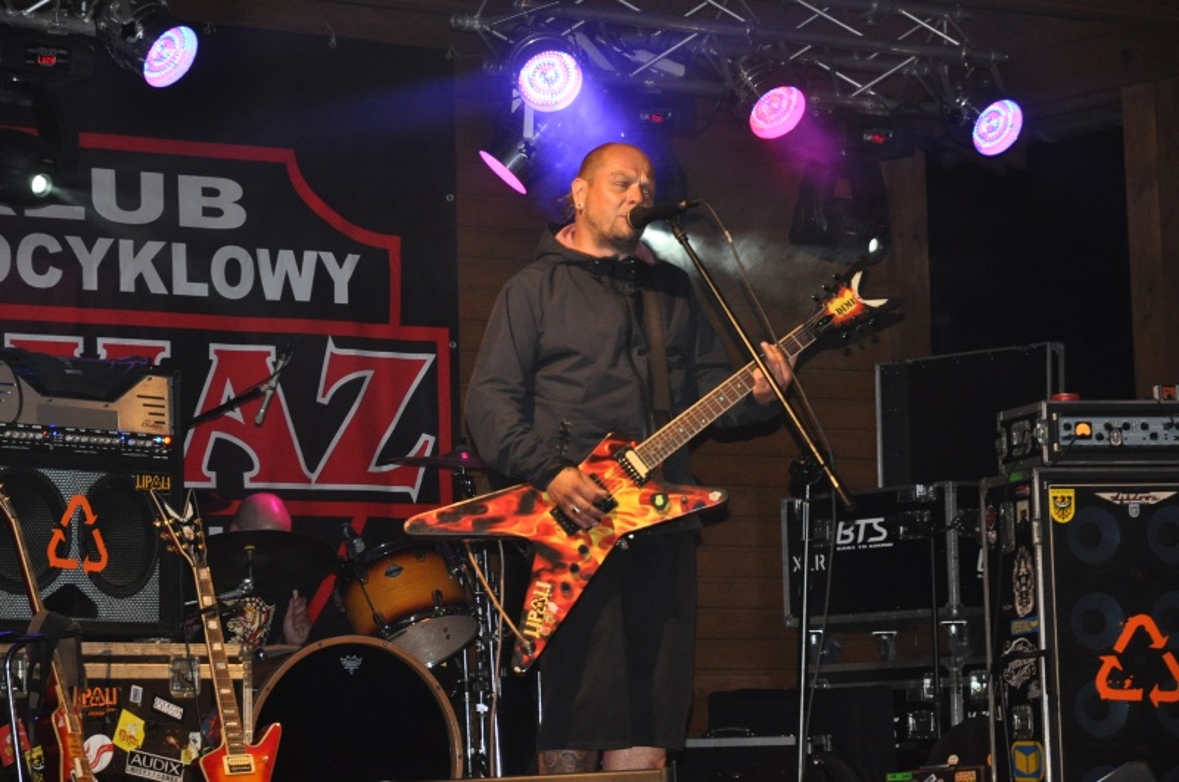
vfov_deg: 10.7
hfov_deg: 16.1
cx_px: 590
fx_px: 4170
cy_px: 391
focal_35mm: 128
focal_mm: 85
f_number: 5.6
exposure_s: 1/80
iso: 1250
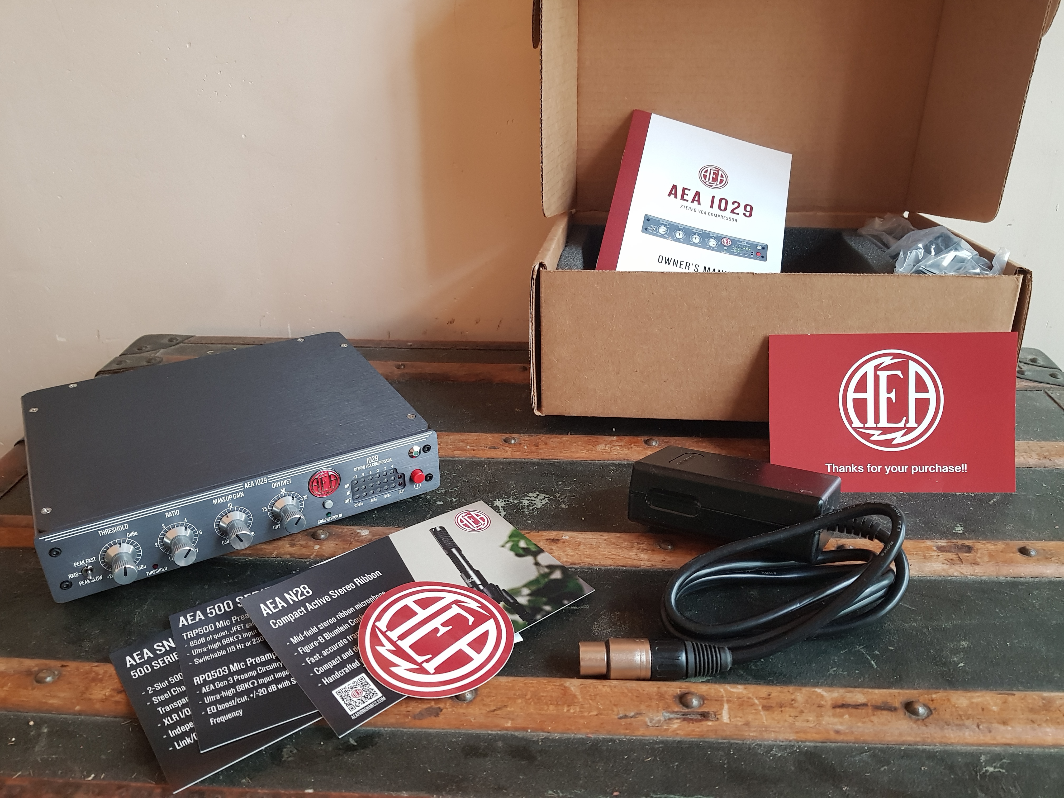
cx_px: 532
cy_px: 399
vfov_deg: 53.1
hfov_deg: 67.3
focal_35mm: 26
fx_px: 799
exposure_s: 1/17
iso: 200
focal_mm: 4.2
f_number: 1.7
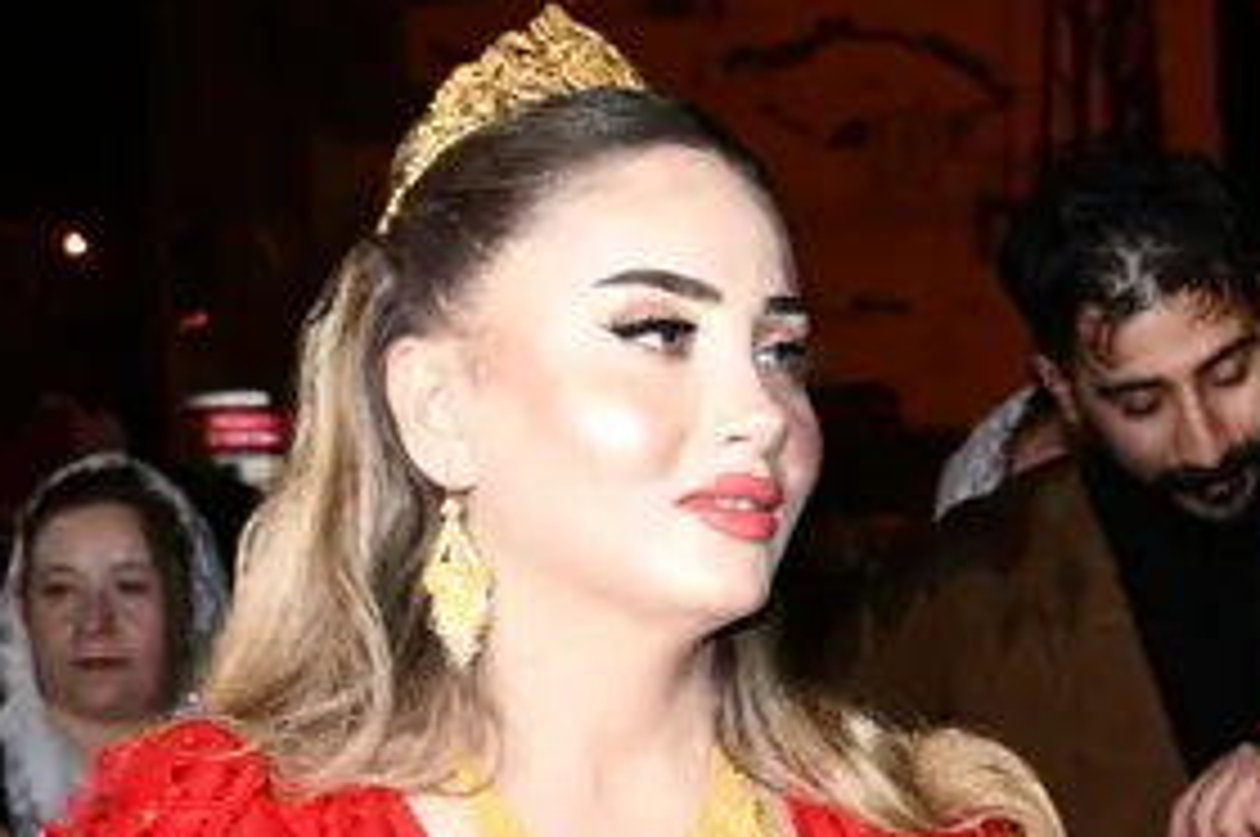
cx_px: 1148
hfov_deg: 23.3
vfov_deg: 16.0
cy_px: 590
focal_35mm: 85
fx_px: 2972
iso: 1100
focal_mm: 18
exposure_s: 1/60
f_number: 3.5
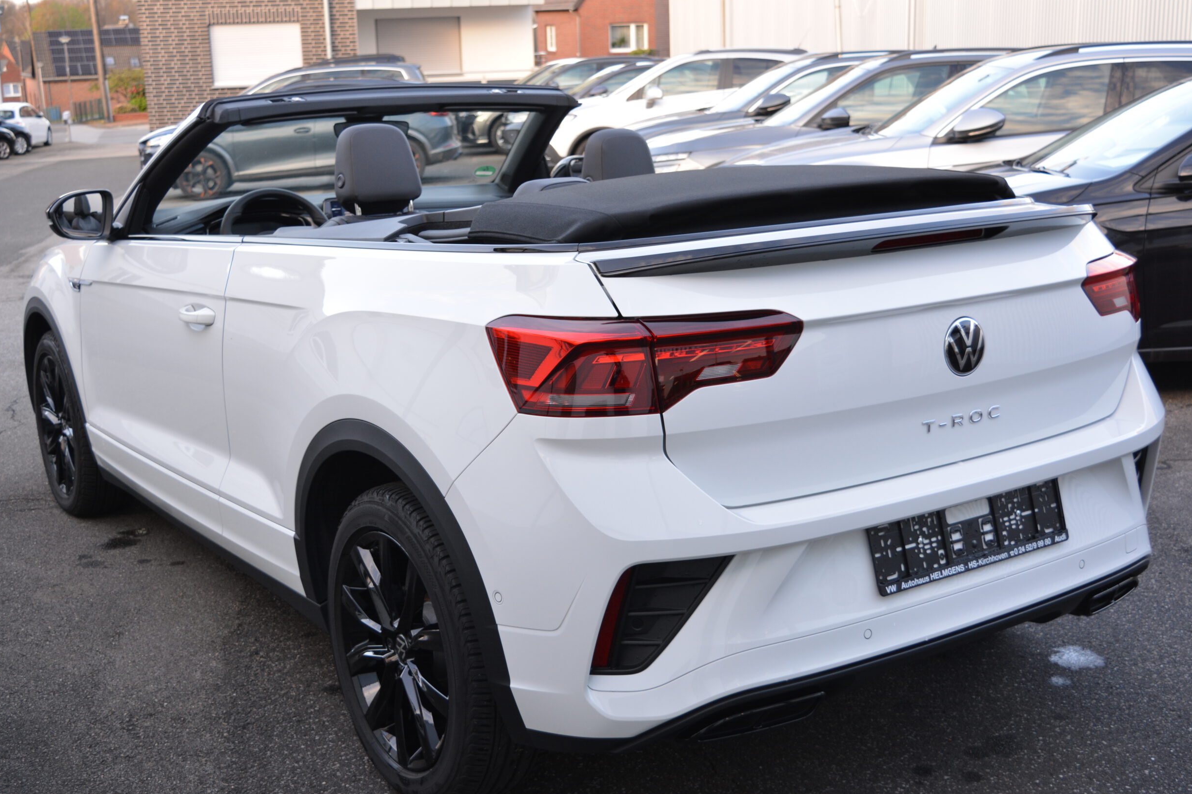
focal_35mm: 44
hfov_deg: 44.5
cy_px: 406
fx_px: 1457
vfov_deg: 30.5
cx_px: 603
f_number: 5
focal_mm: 28
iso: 320
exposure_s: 1/100
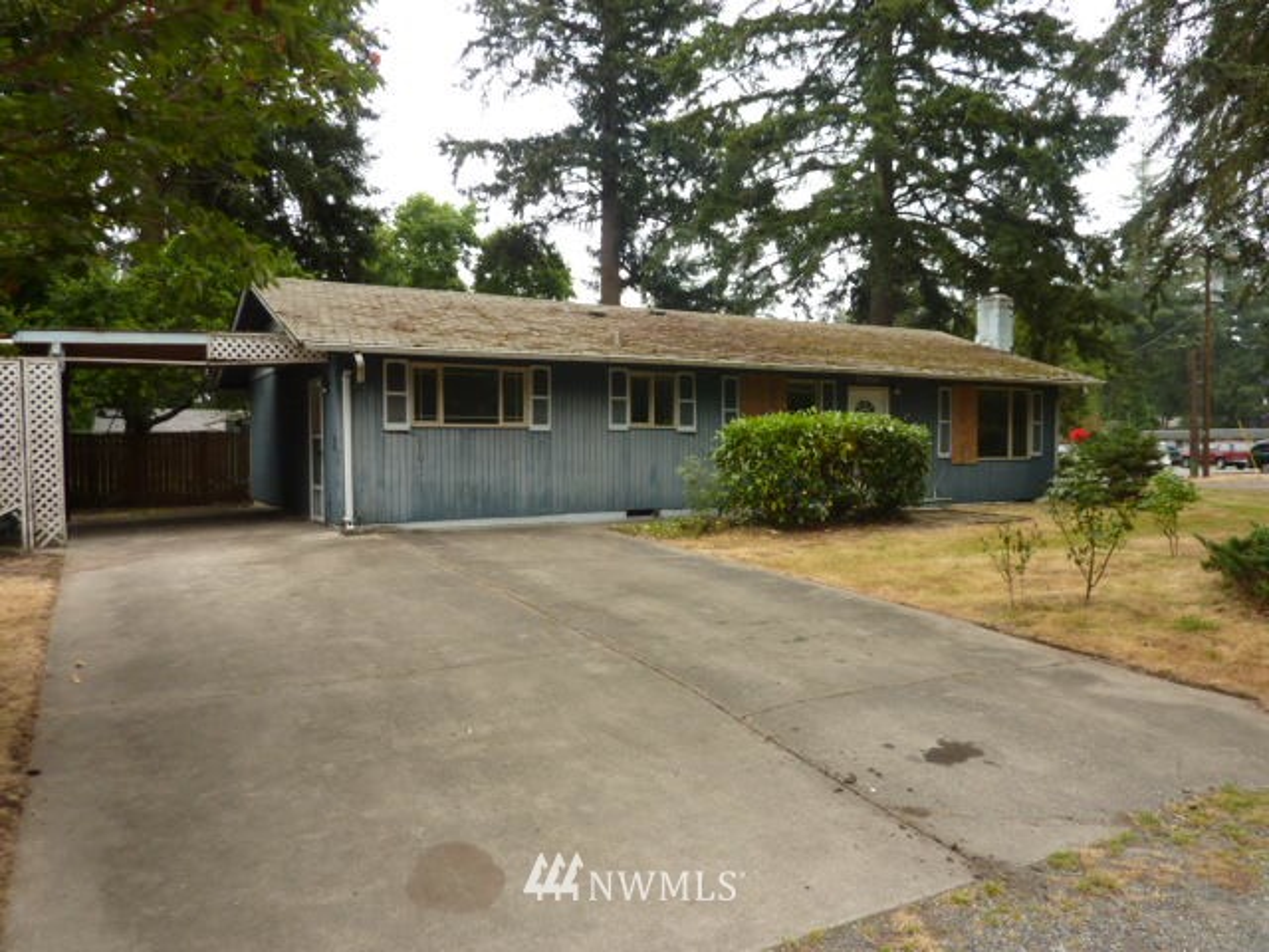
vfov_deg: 54.9
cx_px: 634
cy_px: 476
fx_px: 916
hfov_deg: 69.4
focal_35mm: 25
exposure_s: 1/30
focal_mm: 4.1
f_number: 3.3
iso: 80
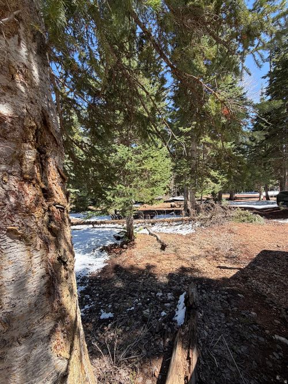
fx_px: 155
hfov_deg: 85.7
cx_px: 144
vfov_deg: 102.1
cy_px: 192
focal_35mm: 14
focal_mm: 2.22
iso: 64
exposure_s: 1/502
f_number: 2.2
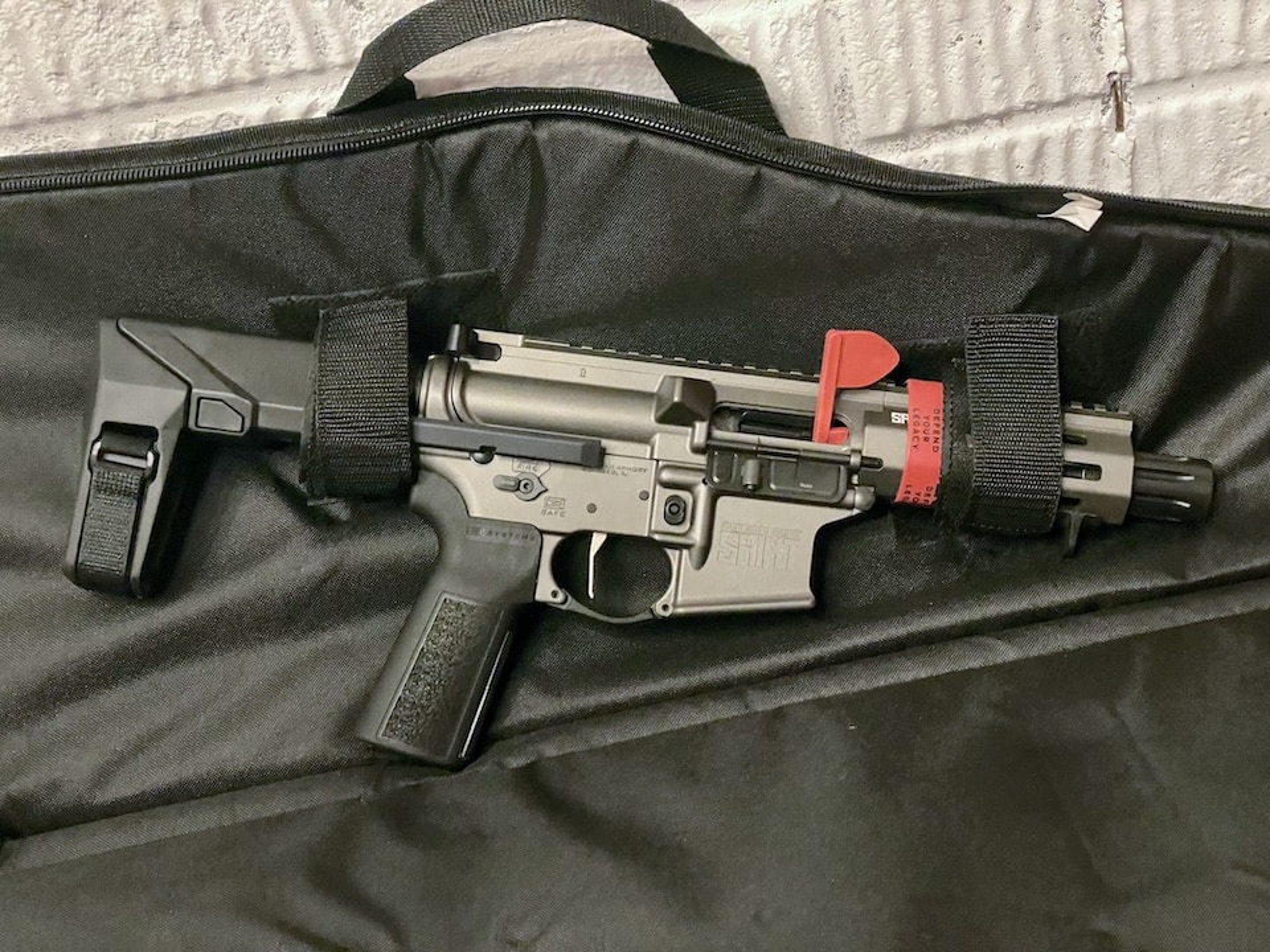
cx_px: 635
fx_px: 1908
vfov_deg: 28.0
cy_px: 476
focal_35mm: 52
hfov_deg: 36.8
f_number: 2
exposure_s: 1/15
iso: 1600
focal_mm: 6
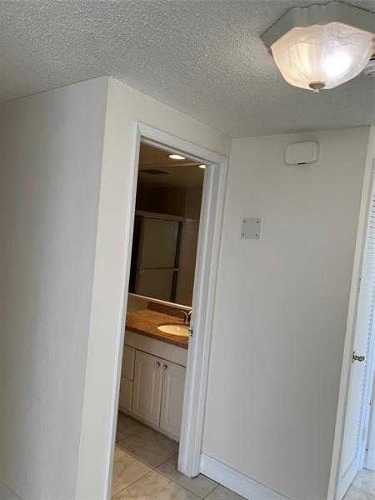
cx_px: 188
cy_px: 250
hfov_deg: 53.1
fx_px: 376
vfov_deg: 67.3
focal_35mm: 26
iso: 64
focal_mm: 5.7
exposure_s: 1/160
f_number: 1.5
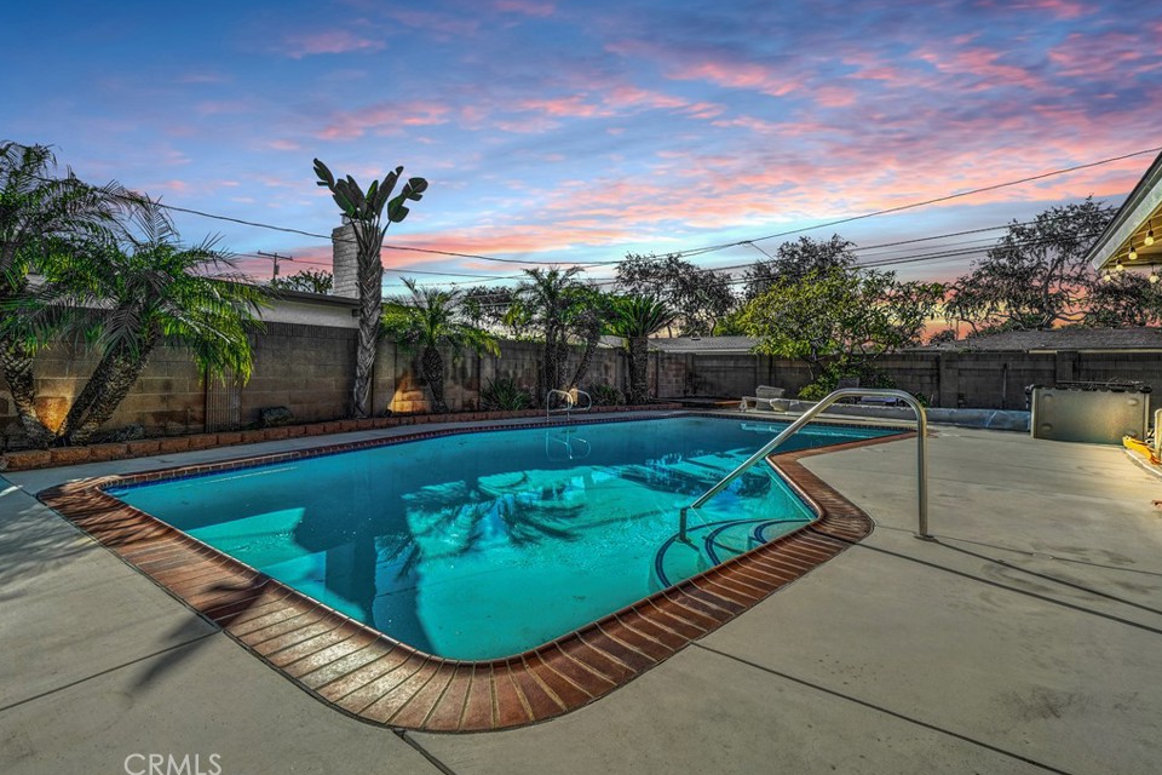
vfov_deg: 73.7
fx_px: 516
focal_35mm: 16
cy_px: 369
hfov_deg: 96.7
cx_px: 591
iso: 400
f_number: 9
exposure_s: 1/640
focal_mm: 10
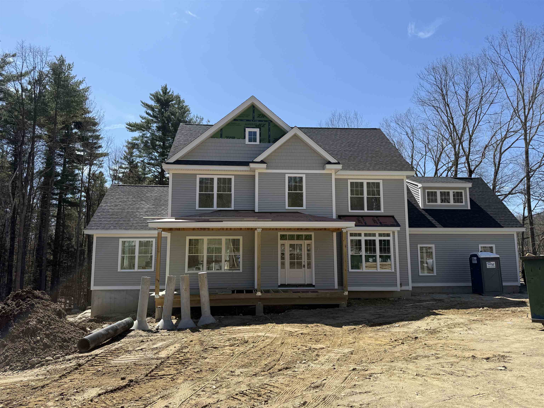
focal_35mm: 24
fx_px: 377
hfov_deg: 71.6
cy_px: 204
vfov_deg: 56.8
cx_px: 272
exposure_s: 1/3953
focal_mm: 6.76
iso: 80
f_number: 1.78
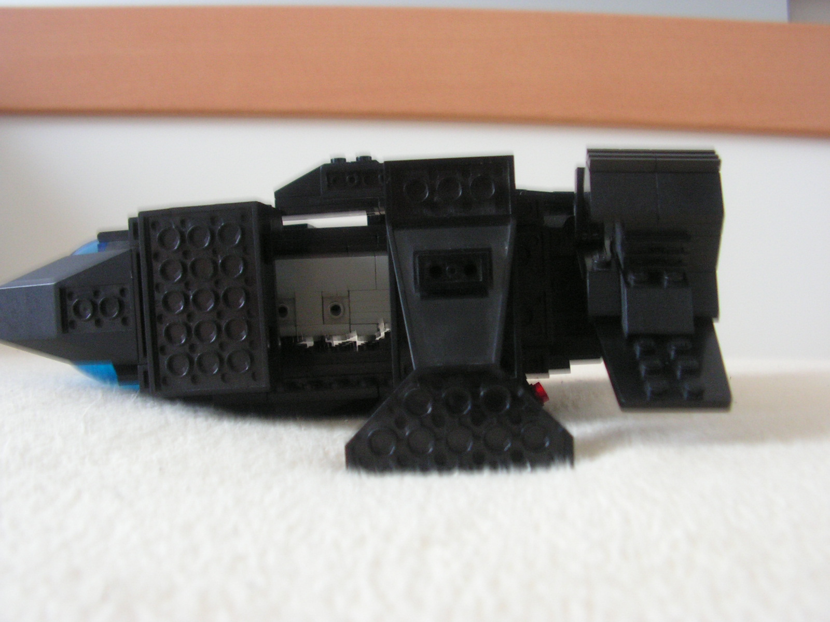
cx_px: 415
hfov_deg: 51.4
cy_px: 311
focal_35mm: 36
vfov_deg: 39.7
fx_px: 863
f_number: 3.2
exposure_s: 1/13
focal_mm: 6
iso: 200
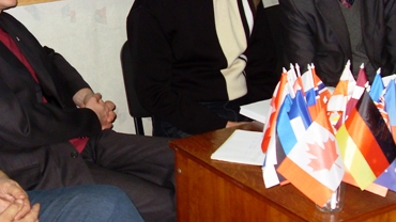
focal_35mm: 66
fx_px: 693
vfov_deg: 18.1
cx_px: 166
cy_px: 45
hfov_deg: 31.8
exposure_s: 1/45
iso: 100
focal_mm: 6.3
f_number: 2.8
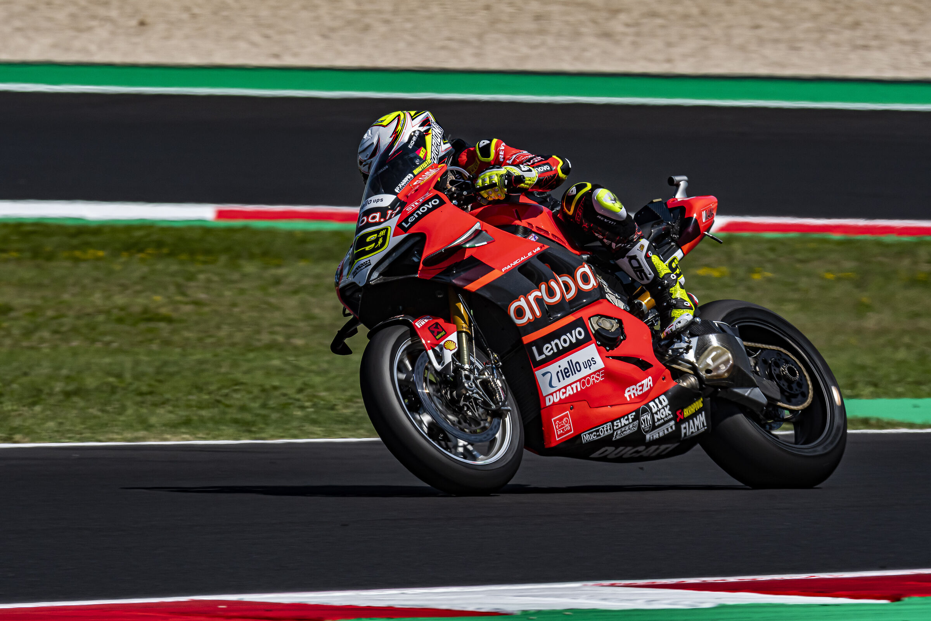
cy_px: 310
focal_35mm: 690
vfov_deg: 2.0
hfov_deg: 3.0
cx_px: 466
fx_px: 17843
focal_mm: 460
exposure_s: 1/1000
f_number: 13
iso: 200
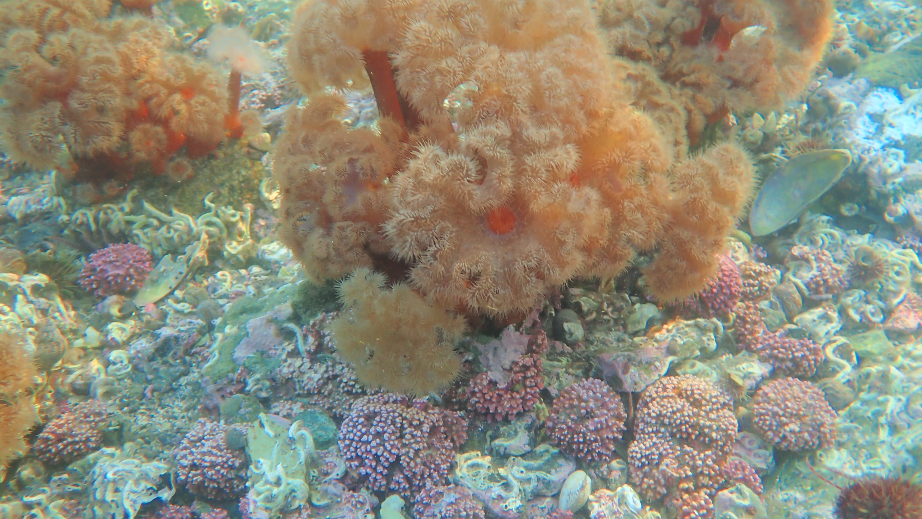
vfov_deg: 33.7
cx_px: 459
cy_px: 230
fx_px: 856
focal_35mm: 35
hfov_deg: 56.6
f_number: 2.4
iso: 200
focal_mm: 5.79
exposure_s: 1/30
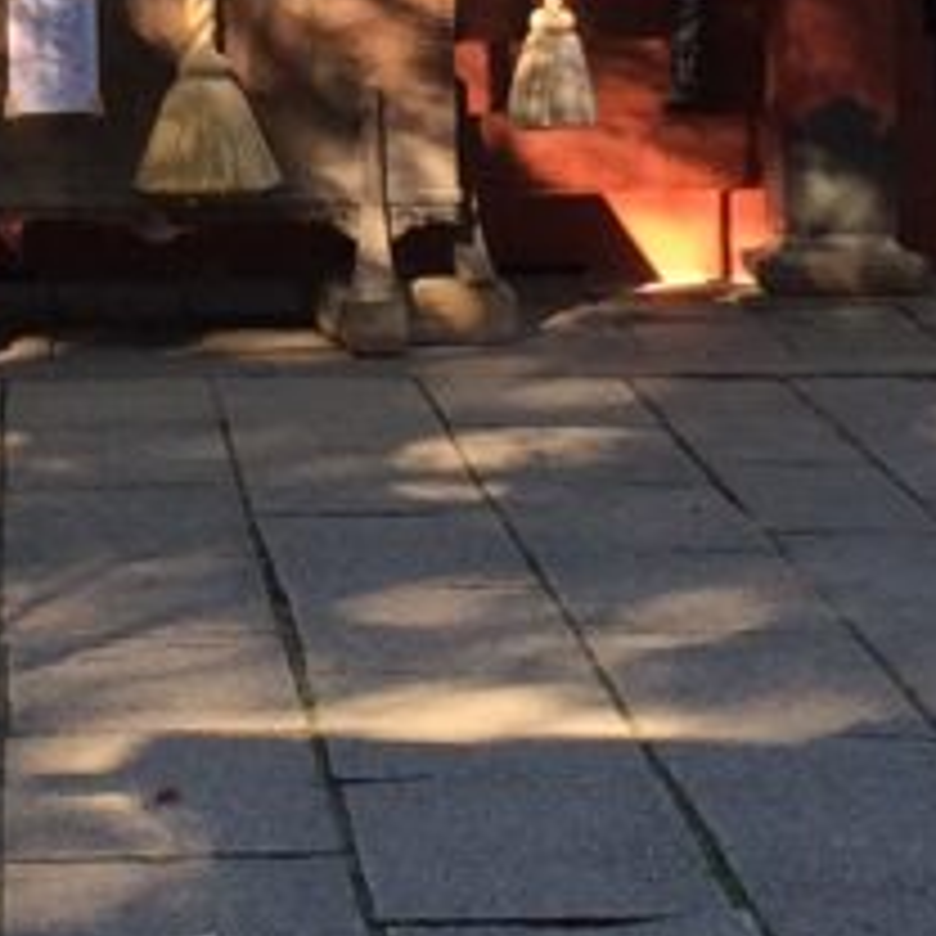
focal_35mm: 196
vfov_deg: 8.7
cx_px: 22
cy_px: -558
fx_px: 5996
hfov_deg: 8.9
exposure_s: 1/120
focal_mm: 4.12
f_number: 2.2
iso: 40
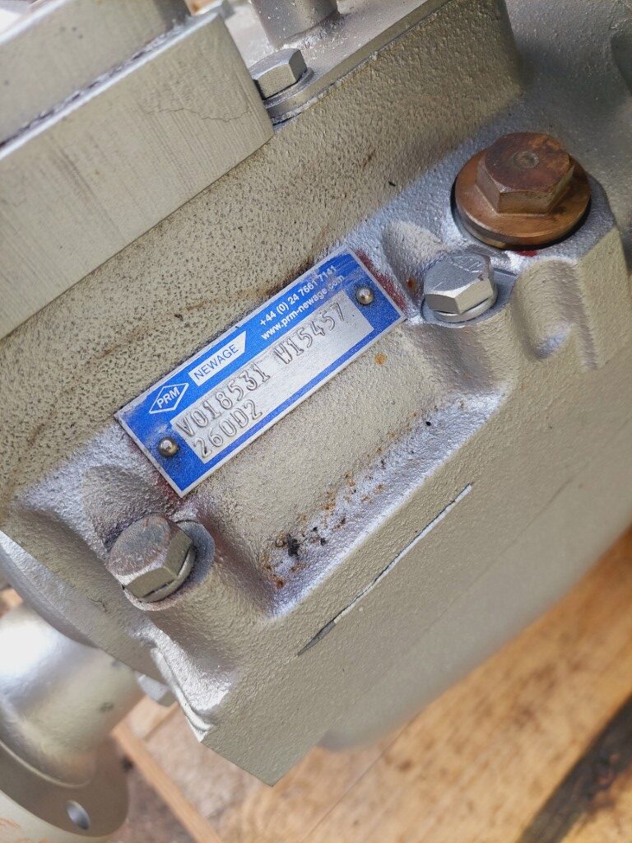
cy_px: 422
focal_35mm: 24
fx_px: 584
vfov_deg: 71.6
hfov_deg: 56.8
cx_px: 316
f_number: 1.8
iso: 40
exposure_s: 1/102
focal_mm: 5.23
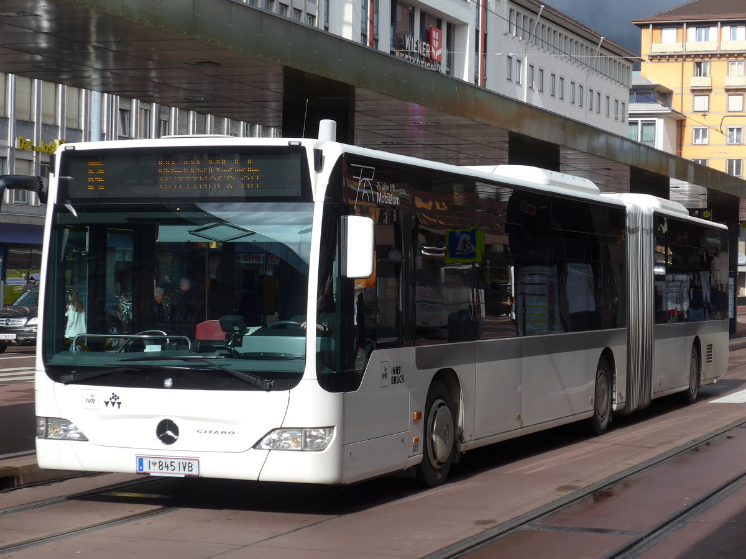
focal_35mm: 86
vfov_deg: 17.2
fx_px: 1853
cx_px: 373
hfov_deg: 22.8
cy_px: 280
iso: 80
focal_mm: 17
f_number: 4.5
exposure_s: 1/500
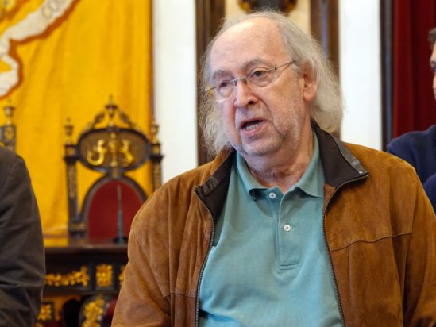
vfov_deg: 9.3
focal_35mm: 160
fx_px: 2016
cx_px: 237
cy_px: 168
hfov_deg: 12.3
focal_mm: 46.41
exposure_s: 1/40
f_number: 4
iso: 800
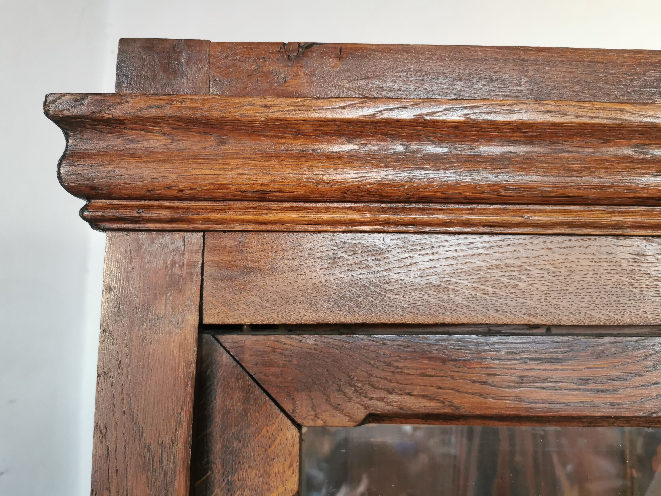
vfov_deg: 51.4
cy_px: 248
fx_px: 516
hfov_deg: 65.3
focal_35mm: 27
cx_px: 330
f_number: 1.6
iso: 320
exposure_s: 1/60
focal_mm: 5.56
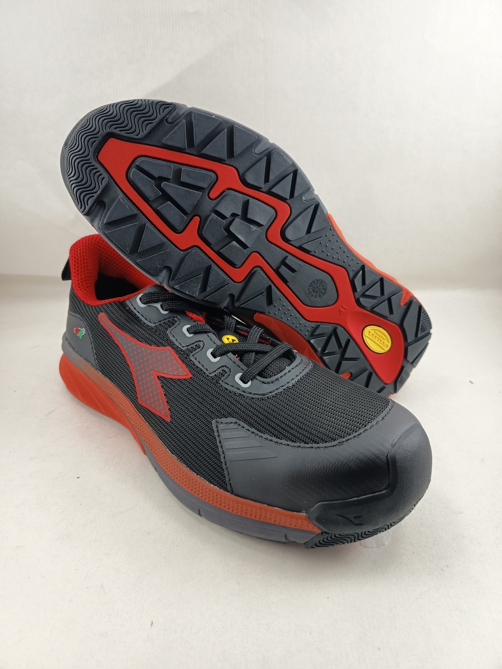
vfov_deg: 71.6
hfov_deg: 56.8
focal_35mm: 24
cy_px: 334
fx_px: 464
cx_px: 251
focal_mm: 5.27
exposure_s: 1/100
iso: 137
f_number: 1.7
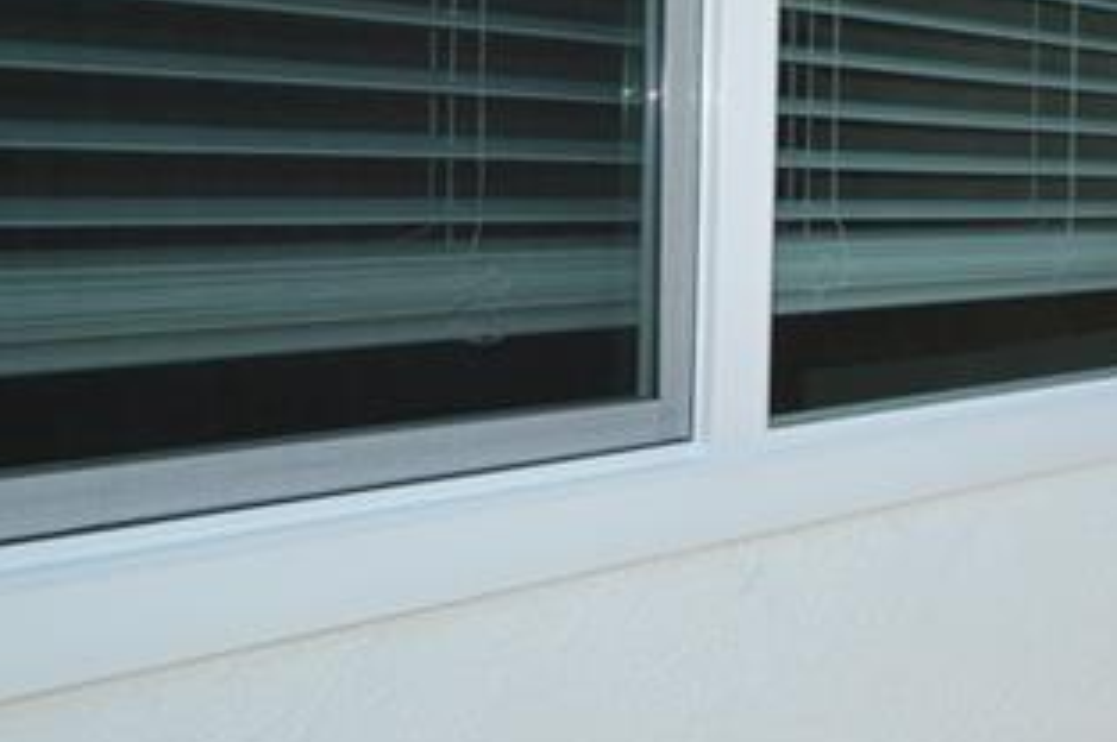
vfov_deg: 27.3
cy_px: 268
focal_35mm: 49
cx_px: 1709
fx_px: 1519
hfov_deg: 27.1
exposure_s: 1/200
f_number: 8
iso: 100
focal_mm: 10
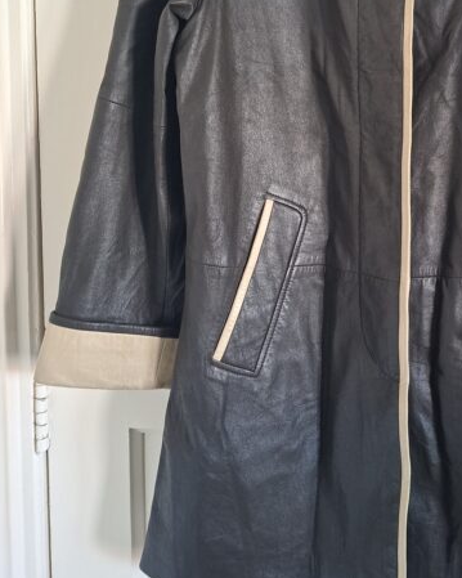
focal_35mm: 40
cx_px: 382
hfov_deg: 35.9
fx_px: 684
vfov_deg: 44.5
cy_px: 153
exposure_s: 1/33
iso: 320
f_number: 1.8
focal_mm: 5.54
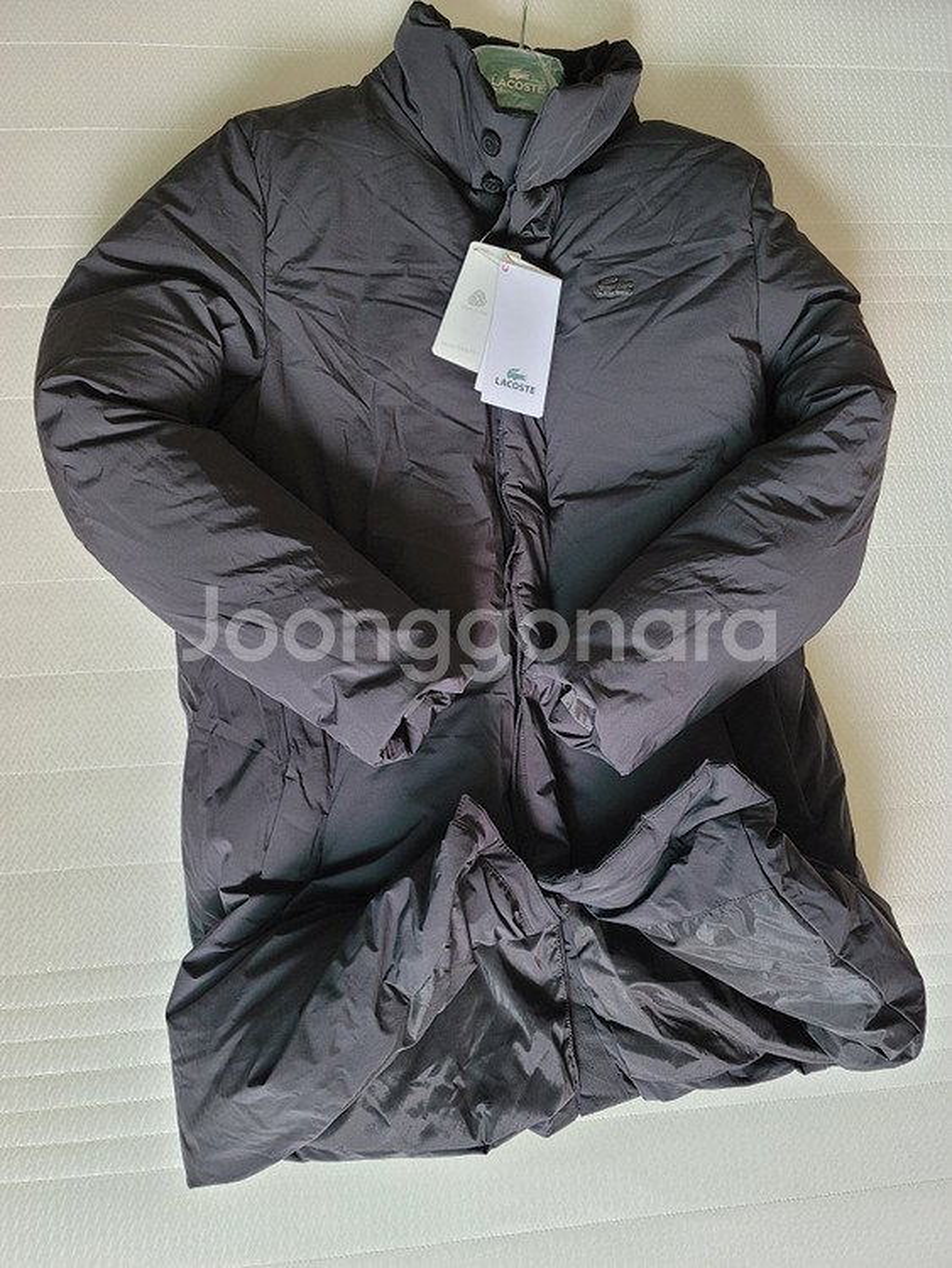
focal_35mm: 25
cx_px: 476
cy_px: 634
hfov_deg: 54.9
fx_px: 916
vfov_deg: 69.4
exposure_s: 1/100
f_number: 1.8
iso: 250
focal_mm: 7
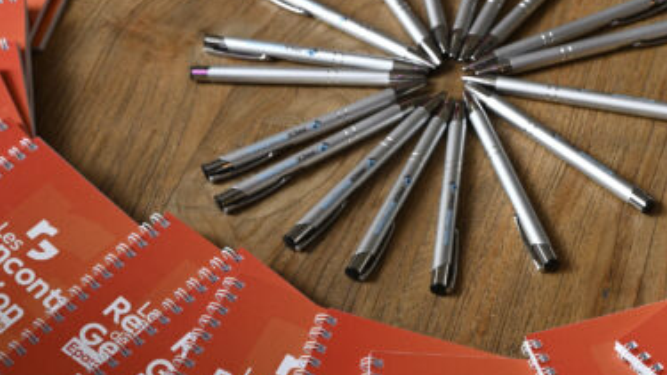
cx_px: 455
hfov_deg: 25.4
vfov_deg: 14.5
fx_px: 1468
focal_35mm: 83
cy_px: 298
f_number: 5.6
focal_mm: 29
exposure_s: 1/250
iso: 1600
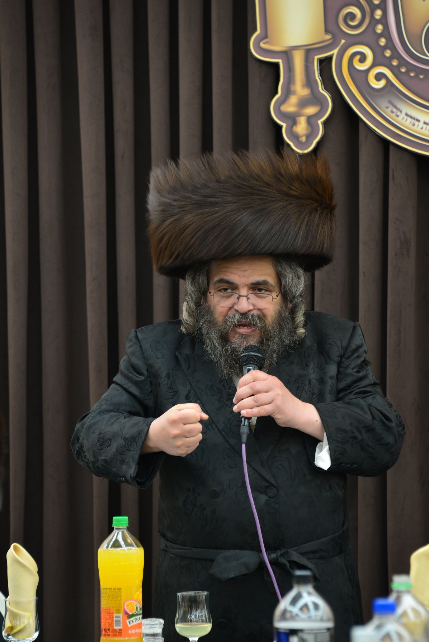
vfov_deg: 10.3
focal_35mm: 199
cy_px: 364
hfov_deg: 6.9
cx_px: 241
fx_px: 3553
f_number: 5.6
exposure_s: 1/100
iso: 1000
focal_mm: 170
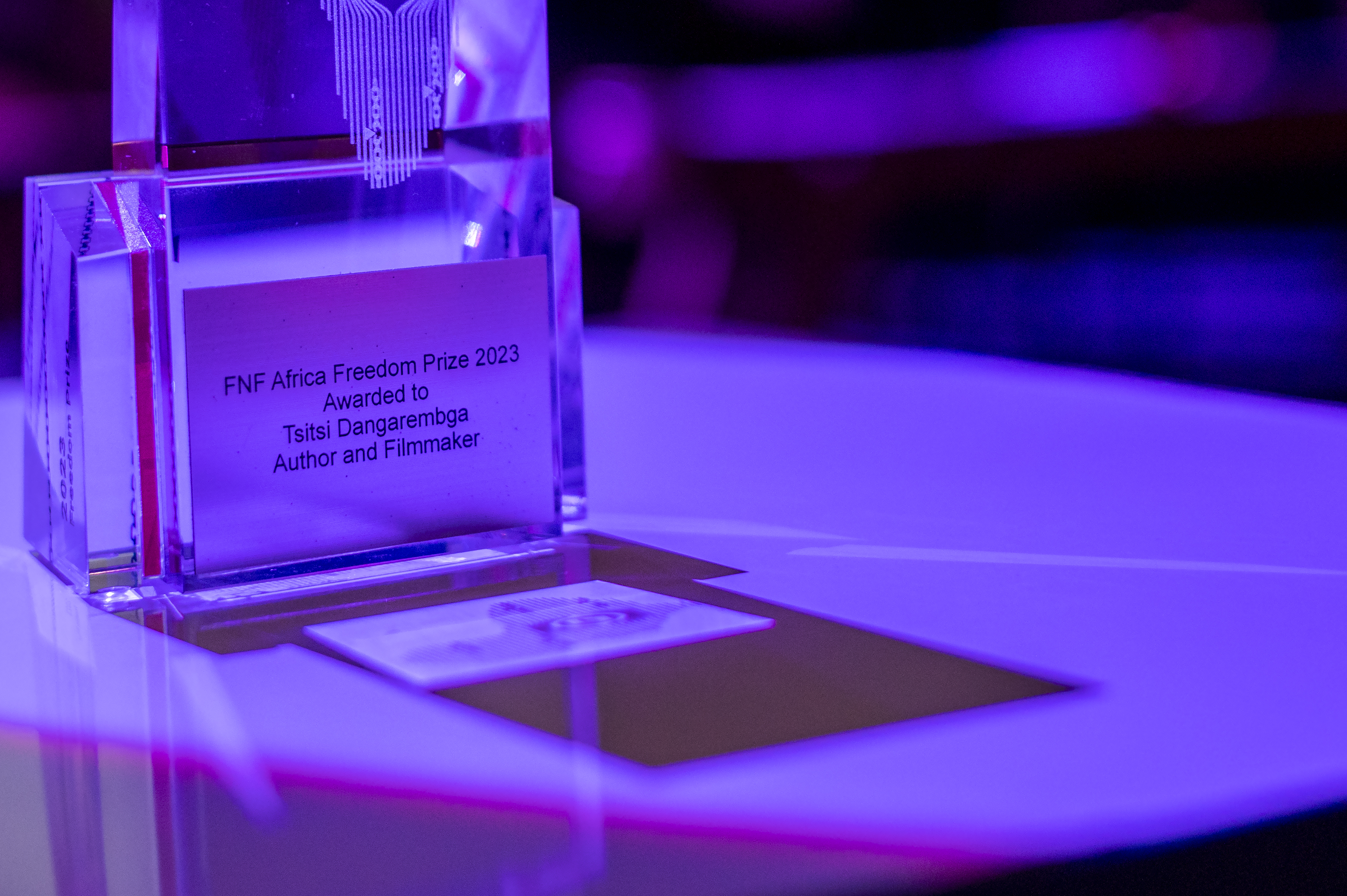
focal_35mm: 86
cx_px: 627
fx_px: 3216
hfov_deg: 23.7
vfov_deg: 15.7
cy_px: 132
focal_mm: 50
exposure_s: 1/160
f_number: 2.5
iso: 2500
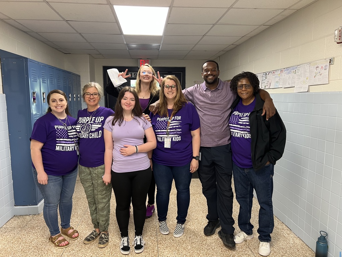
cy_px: 128
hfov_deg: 67.3
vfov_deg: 53.1
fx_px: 257
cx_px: 171
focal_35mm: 26
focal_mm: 5.7
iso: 125
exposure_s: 1/60
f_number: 1.5
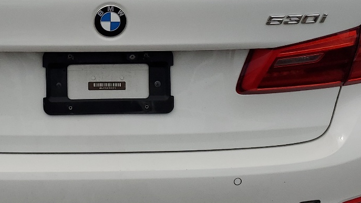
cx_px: 79
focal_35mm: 66
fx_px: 632
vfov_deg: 18.0
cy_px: 33
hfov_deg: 31.2
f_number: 1.5
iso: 50
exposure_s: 1/10000
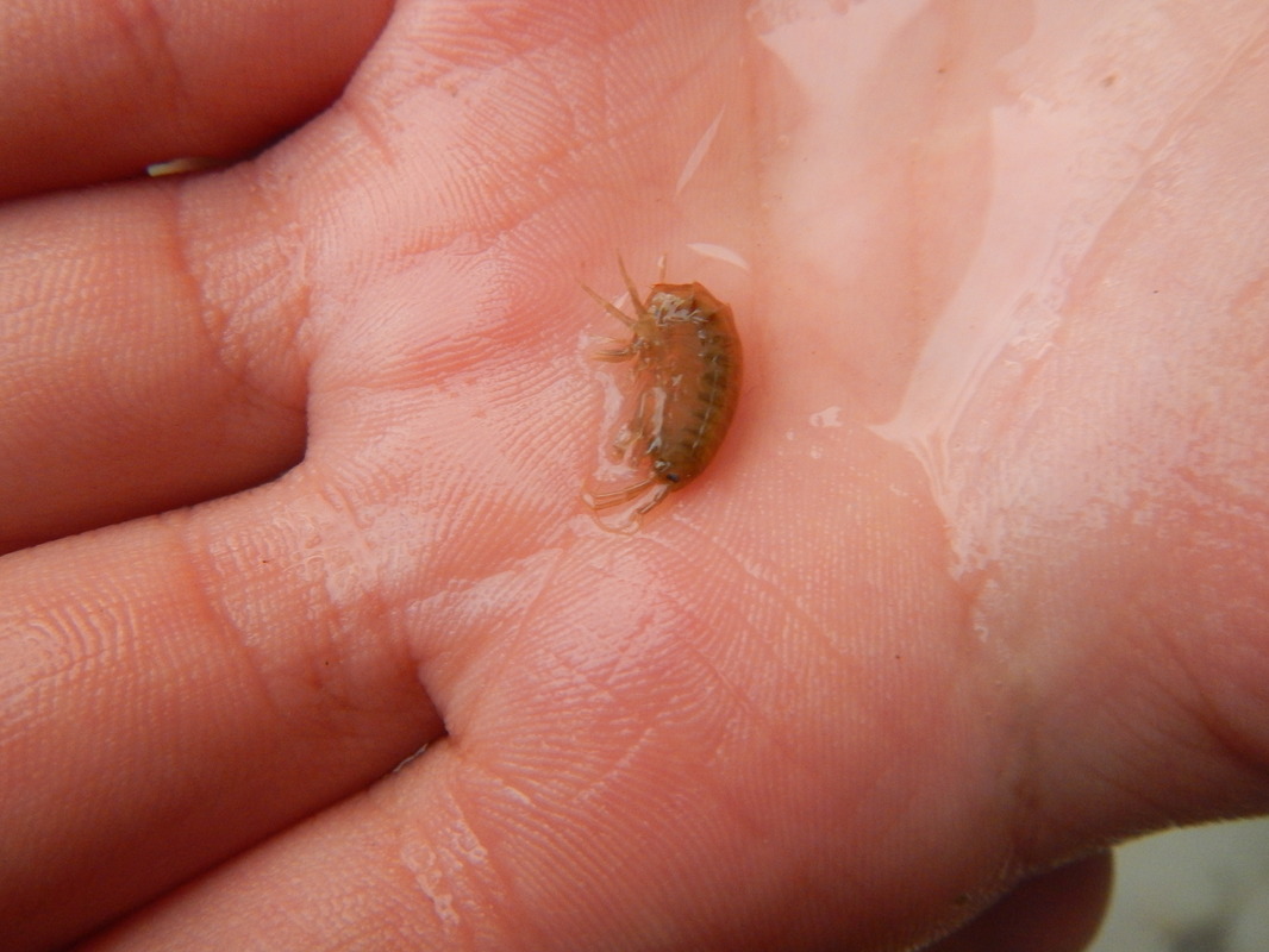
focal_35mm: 33
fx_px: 1210
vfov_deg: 43.0
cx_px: 634
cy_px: 476
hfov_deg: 55.3
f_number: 3.9
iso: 400
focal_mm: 5.9
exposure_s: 1/160
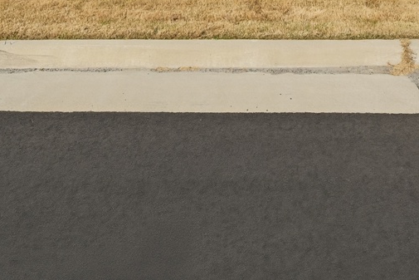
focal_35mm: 38
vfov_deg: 25.0
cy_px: -159
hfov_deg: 49.6
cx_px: 287
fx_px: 442
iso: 250
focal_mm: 12
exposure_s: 1/6400
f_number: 8
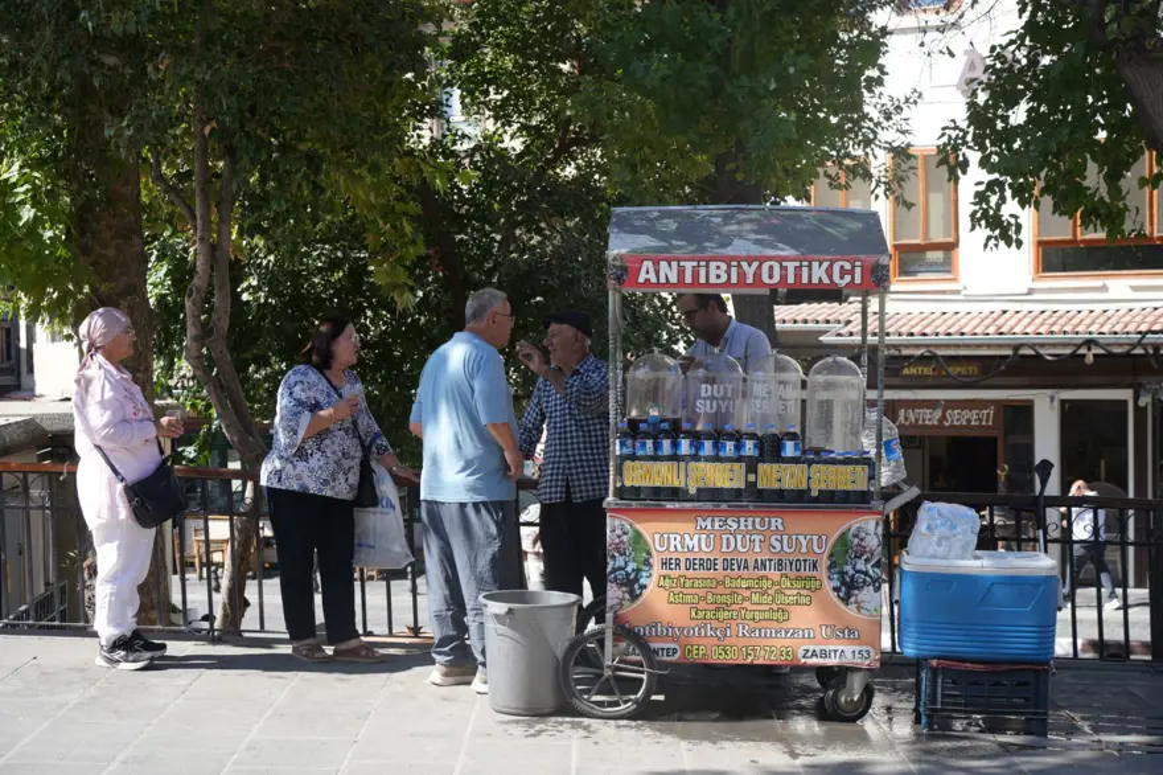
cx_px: 582
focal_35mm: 59
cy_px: 388
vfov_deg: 23.0
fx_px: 1905
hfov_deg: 33.9
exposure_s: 1/250
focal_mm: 59
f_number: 5
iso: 100
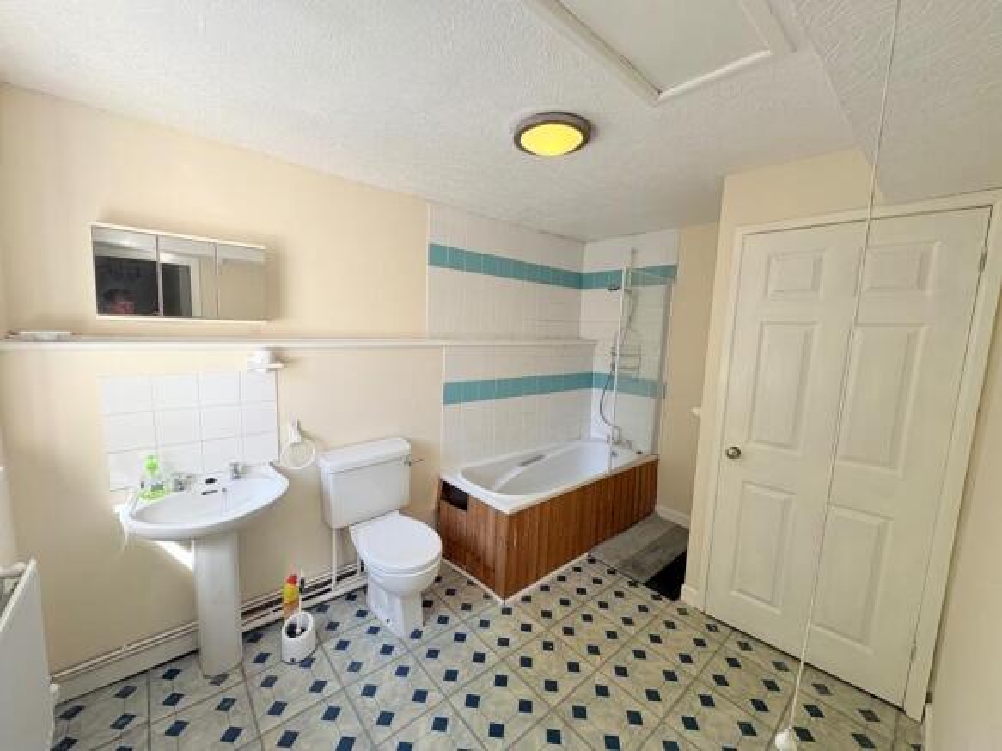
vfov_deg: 85.7
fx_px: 405
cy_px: 376
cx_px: 501
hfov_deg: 102.1
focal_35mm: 14
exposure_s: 1/99
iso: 64
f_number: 2.2
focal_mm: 2.22
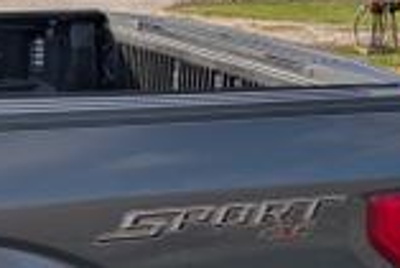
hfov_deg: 22.8
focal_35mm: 80
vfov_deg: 17.1
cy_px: 100
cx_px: -107
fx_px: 890
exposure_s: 1/1073
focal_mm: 6.9
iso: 21
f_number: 1.68
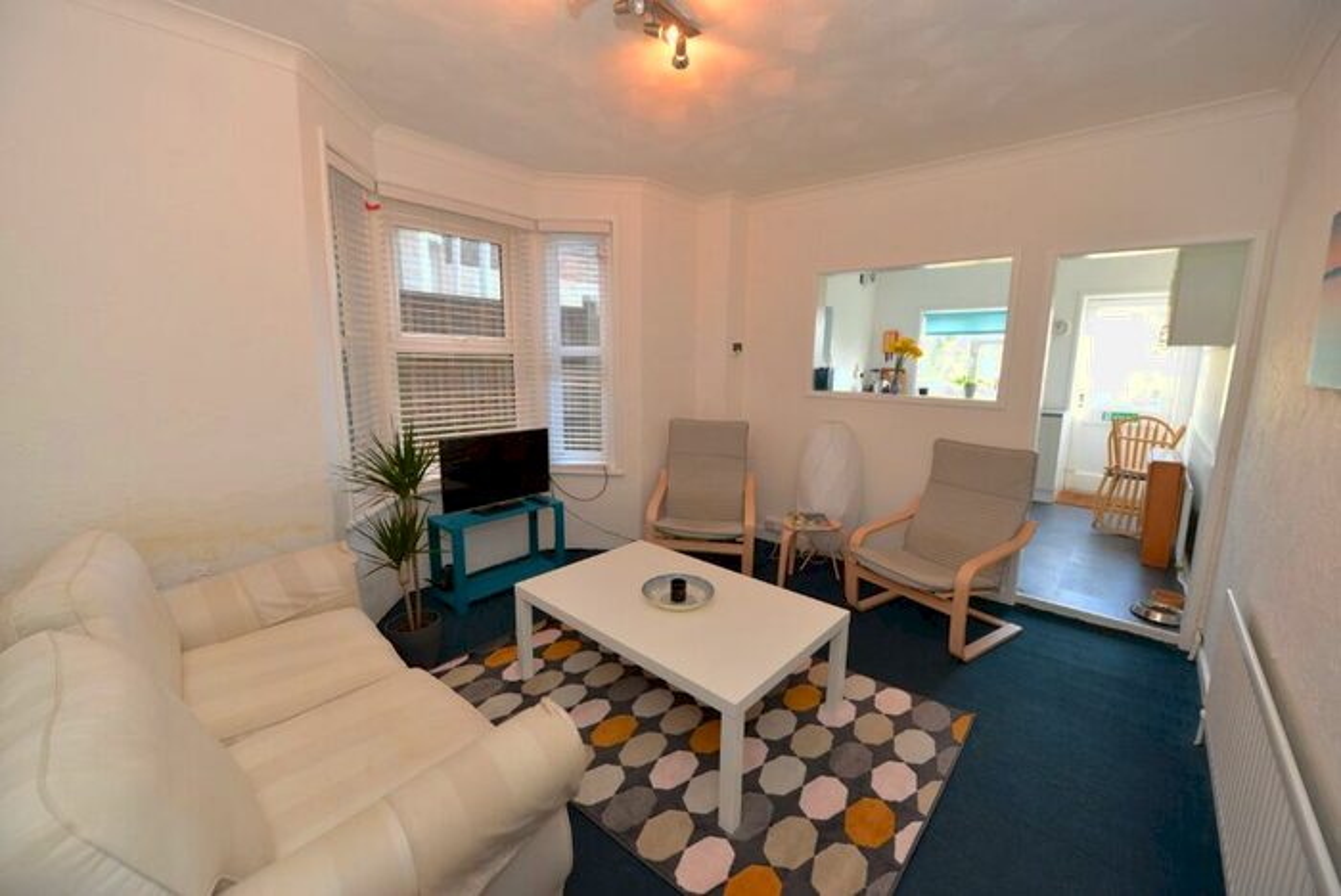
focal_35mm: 14
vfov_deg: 81.3
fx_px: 522
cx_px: 670
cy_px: 448
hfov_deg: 104.2
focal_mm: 14
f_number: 4
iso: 560
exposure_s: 1/60
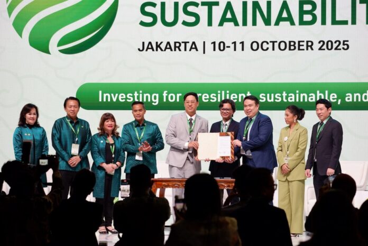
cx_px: 184
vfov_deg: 9.2
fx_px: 1534
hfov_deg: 13.7
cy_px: 123
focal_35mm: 150
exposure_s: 1/300
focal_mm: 100
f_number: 4.5
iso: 2000
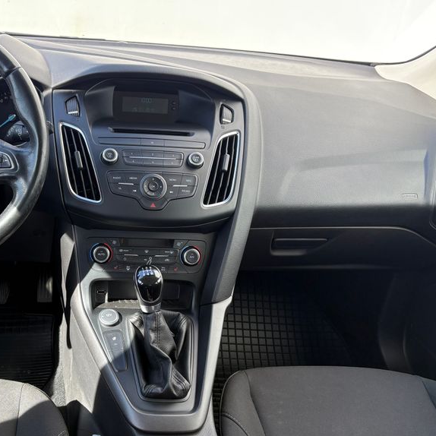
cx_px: 113
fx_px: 584
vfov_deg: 40.9
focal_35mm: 41
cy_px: 243
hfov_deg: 39.9
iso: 50
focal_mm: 5.96
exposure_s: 1/325
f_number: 1.6
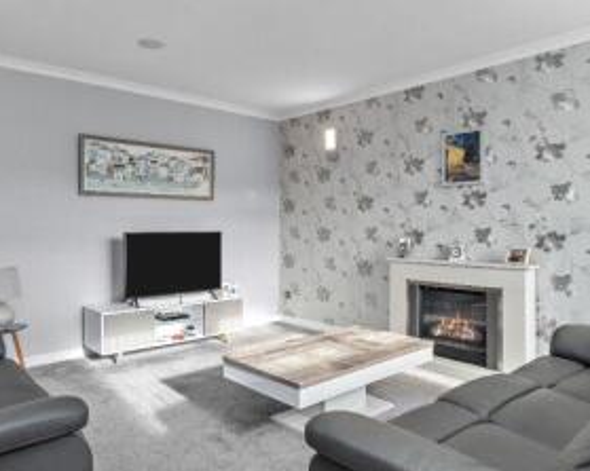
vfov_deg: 58.1
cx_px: 247
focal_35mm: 24
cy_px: 181
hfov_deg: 69.8
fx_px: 419
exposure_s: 1/15
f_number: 8
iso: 320
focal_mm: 10
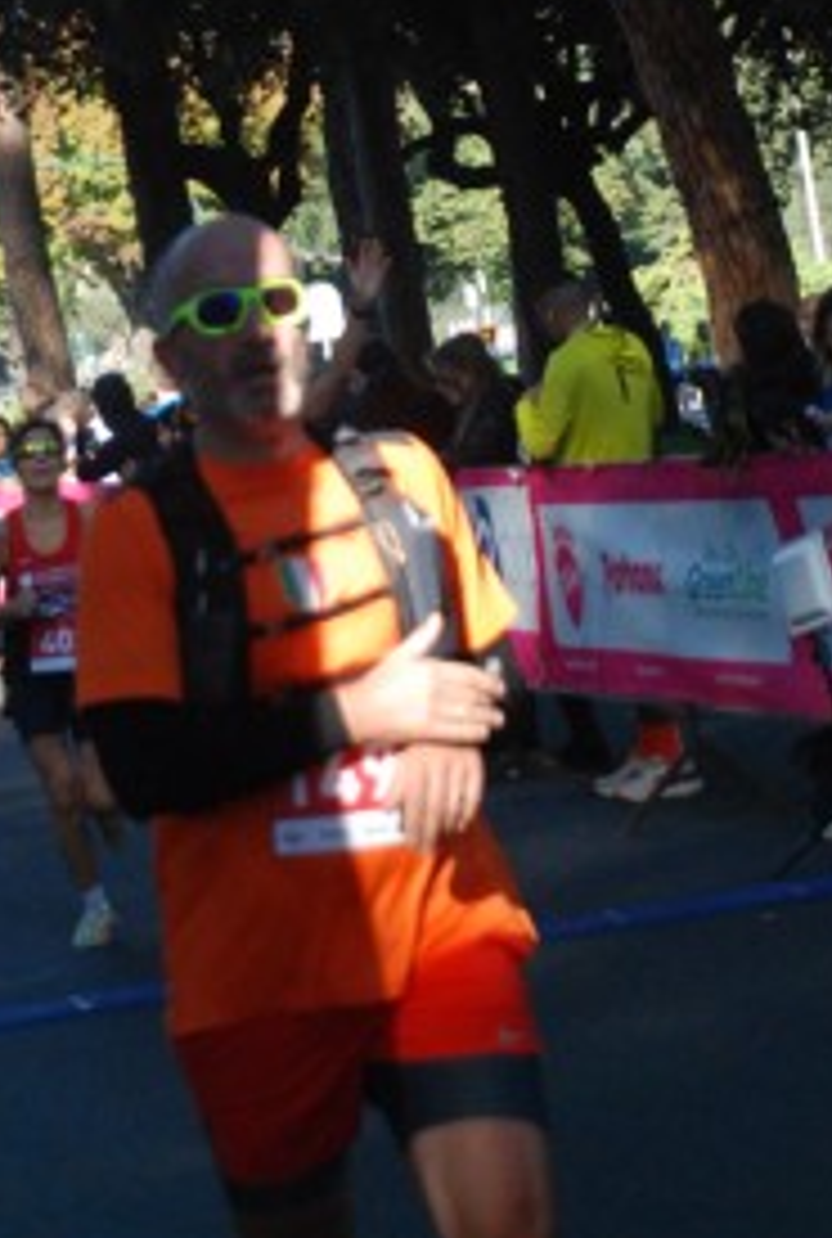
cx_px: 254
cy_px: 423
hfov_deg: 9.6
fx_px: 4961
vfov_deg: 14.2
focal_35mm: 144
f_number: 4.8
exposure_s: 1/1000
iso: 1000
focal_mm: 44
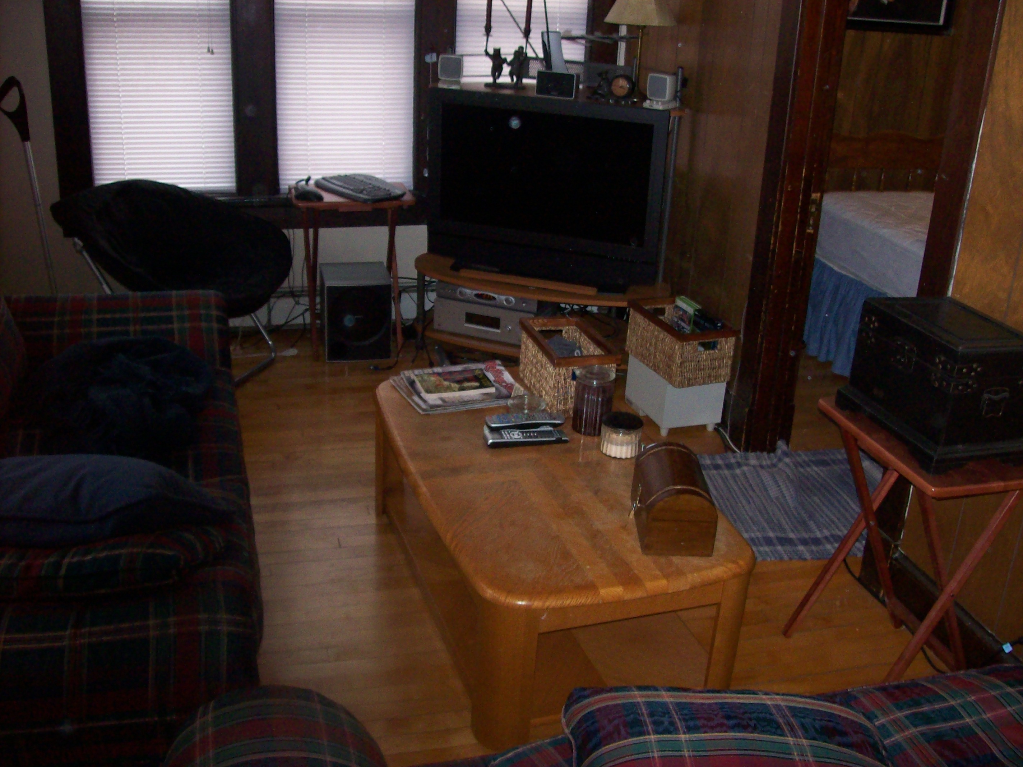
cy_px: 384
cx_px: 512
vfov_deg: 39.6
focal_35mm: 36
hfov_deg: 51.4
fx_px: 1064
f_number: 2.7
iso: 200
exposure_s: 1/64
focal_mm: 6
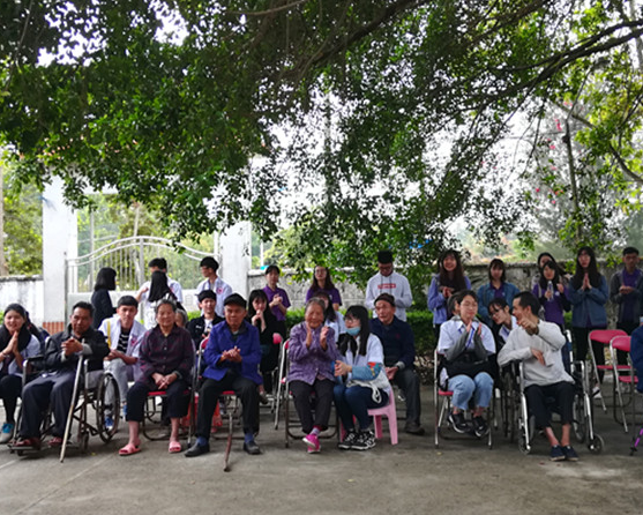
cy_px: 250
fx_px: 781
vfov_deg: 36.5
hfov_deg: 44.7
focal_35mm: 41
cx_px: 345
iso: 64
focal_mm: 3.83
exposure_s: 1/100
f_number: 2.2
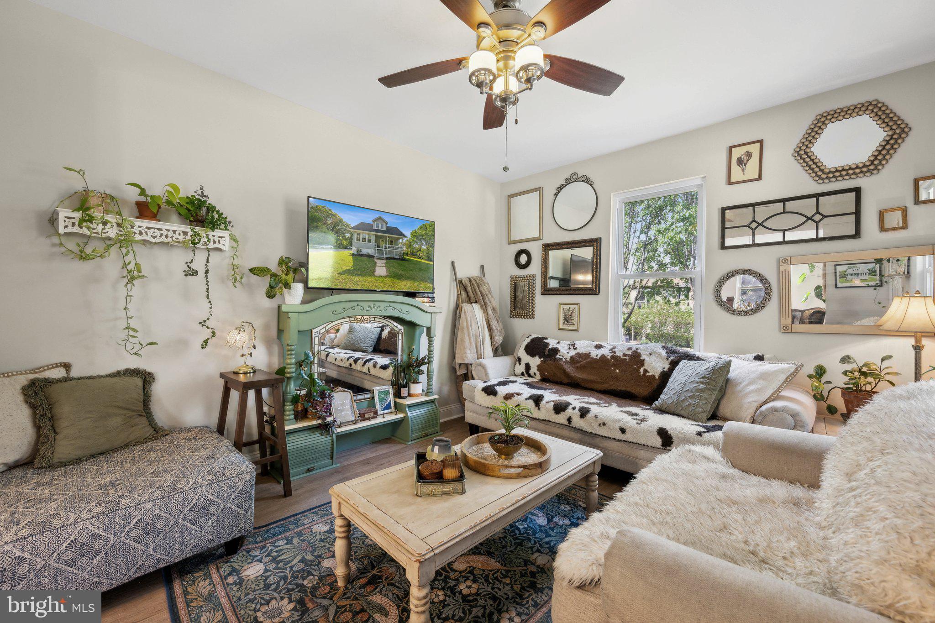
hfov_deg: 104.3
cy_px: 312
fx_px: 364
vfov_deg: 81.2
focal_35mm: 14
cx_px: 468
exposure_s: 1/20
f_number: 7.1
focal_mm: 14
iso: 400
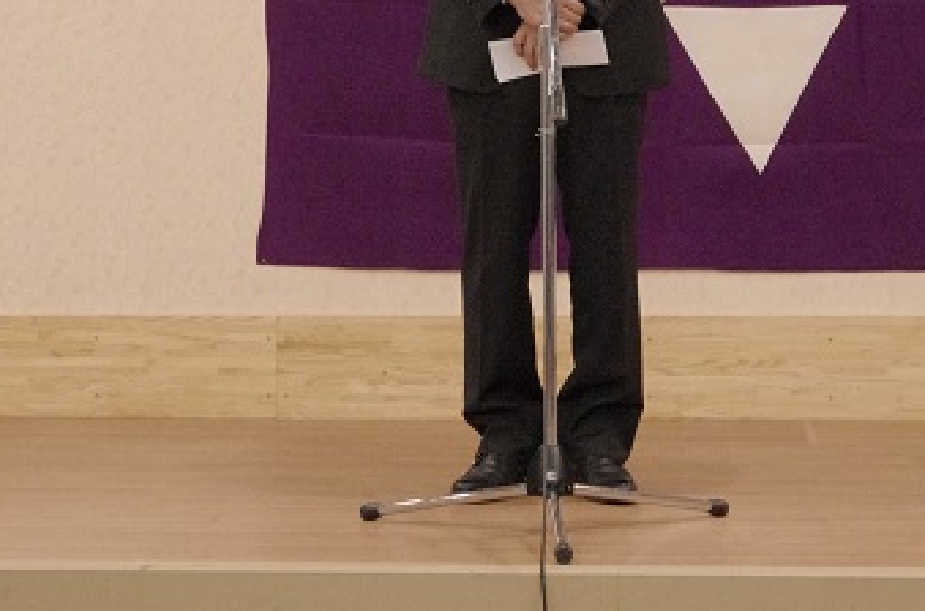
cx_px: 578
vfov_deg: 13.5
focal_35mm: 99
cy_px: -31
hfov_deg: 20.6
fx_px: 2537
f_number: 6.3
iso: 3200
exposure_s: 1/100
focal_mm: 28
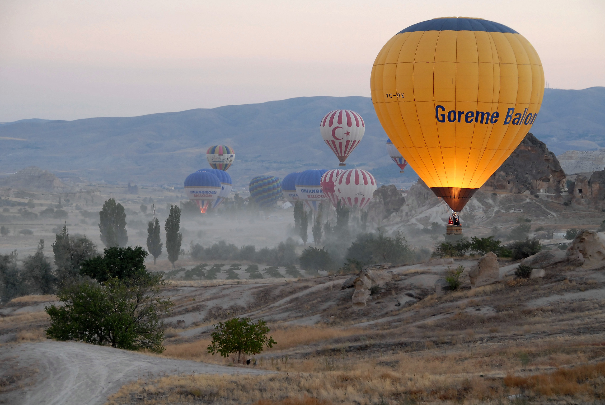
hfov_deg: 18.6
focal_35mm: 110
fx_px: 1851
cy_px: 194
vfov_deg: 12.5
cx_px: 304
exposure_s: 1/30
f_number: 5.6
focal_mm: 70
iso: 400
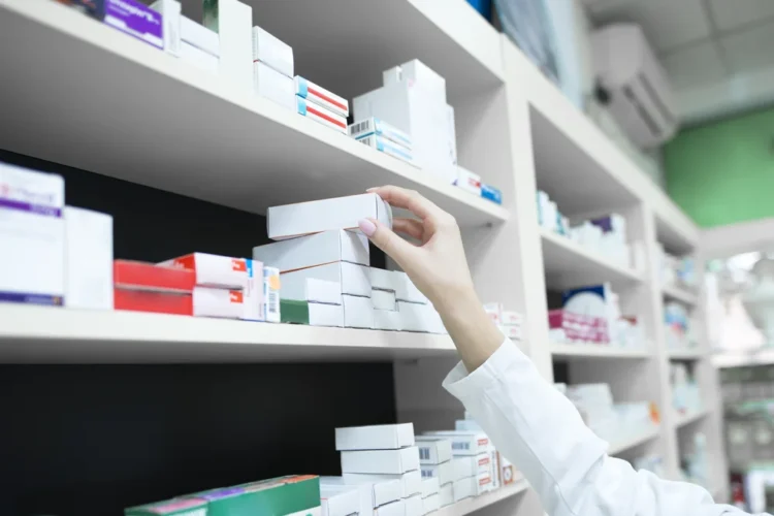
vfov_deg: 61.9
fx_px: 430
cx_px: 387
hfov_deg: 84.0
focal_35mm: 20
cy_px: 258
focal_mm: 20
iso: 500
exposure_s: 1/200
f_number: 1.6
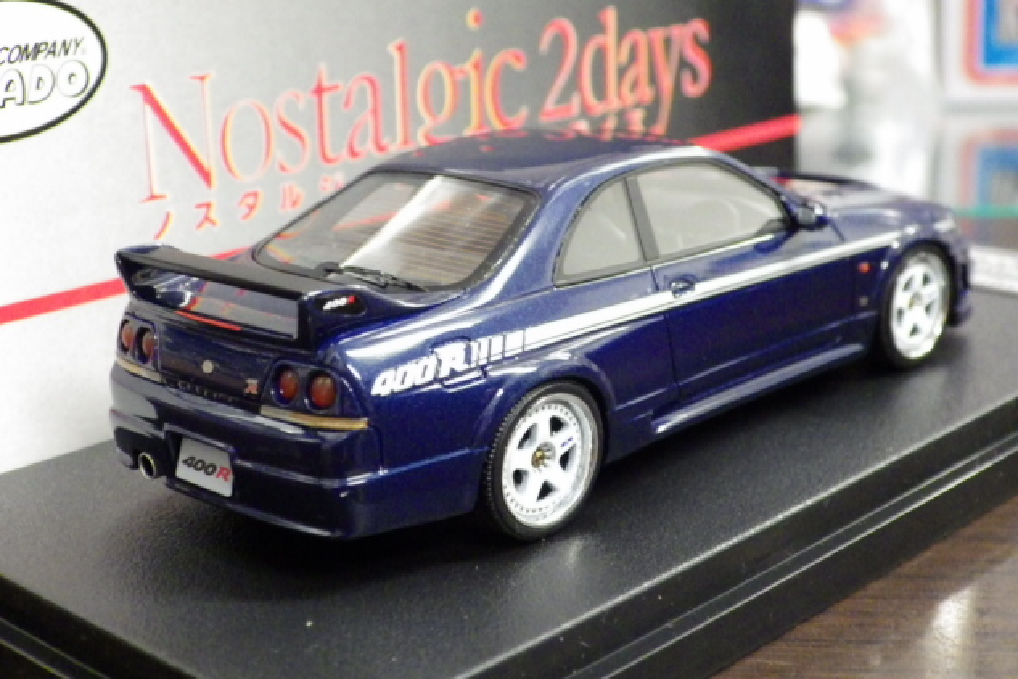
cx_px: 510
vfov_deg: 21.9
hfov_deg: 32.4
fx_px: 1753
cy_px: 299
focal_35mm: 62
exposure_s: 1/25
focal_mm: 10.7
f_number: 4
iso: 1600
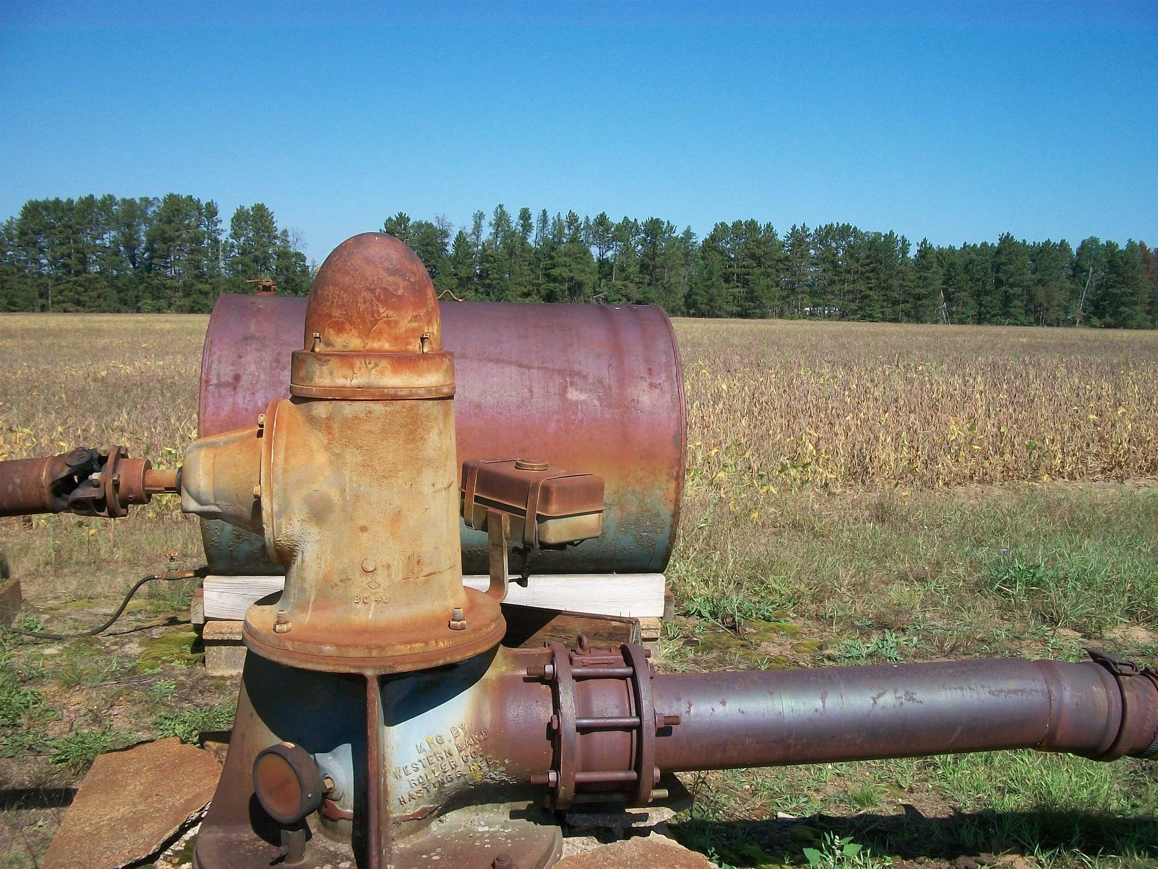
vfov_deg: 44.2
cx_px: 579
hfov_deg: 56.8
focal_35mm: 32
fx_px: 1070
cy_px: 434
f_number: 5.5
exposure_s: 1/400
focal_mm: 5.7
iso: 80
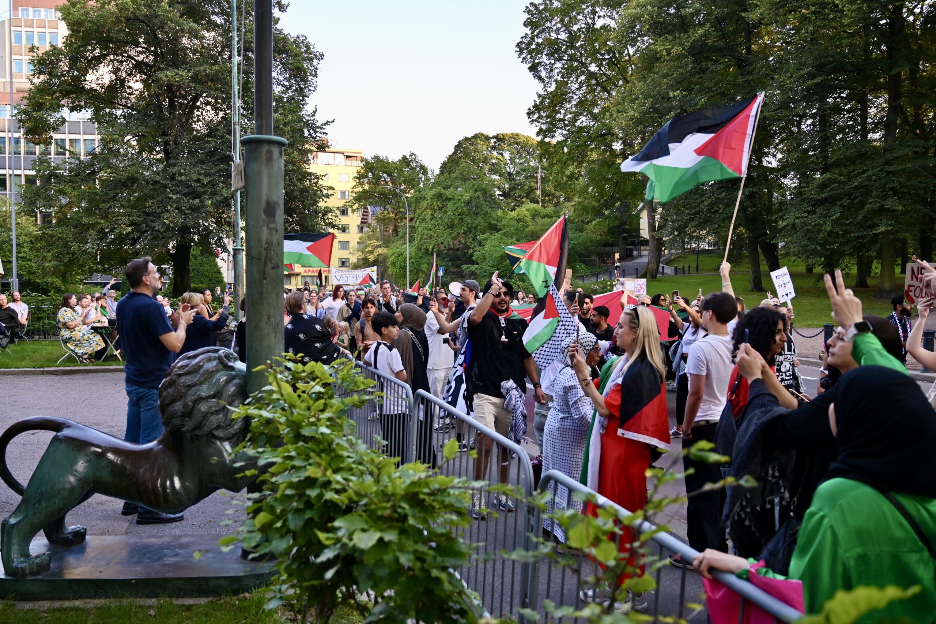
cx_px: 468
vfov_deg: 44.2
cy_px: 312
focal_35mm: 30
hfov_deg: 62.8
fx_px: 767
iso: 280
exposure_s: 1/250
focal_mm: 29.5
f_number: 4
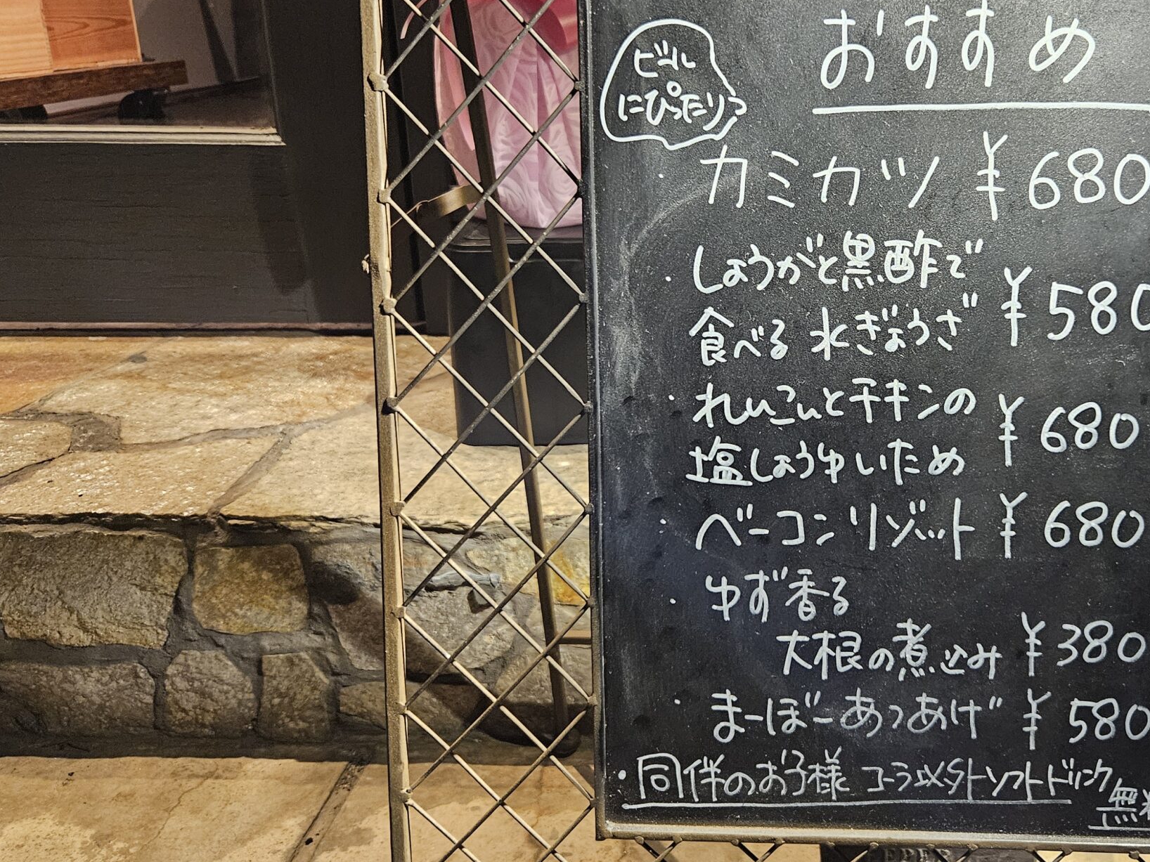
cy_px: 357
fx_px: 1196
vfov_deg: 39.5
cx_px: 832
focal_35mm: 36
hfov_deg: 49.7
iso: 1000
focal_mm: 5.4
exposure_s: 1/100
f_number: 1.8
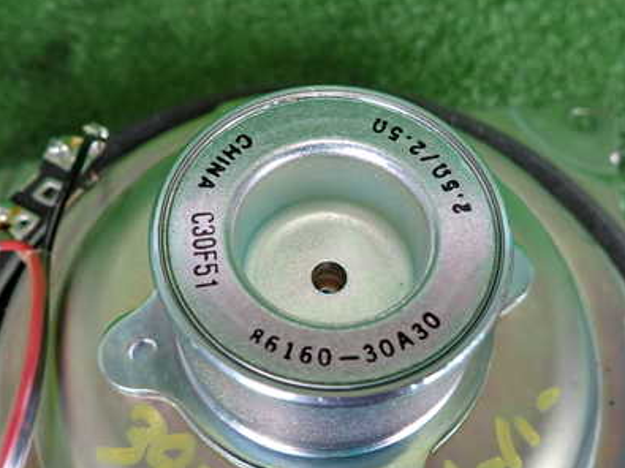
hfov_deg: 48.9
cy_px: 259
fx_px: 686
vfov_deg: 37.7
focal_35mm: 38
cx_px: 343
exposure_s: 1/100
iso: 500
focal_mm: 4.5
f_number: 2
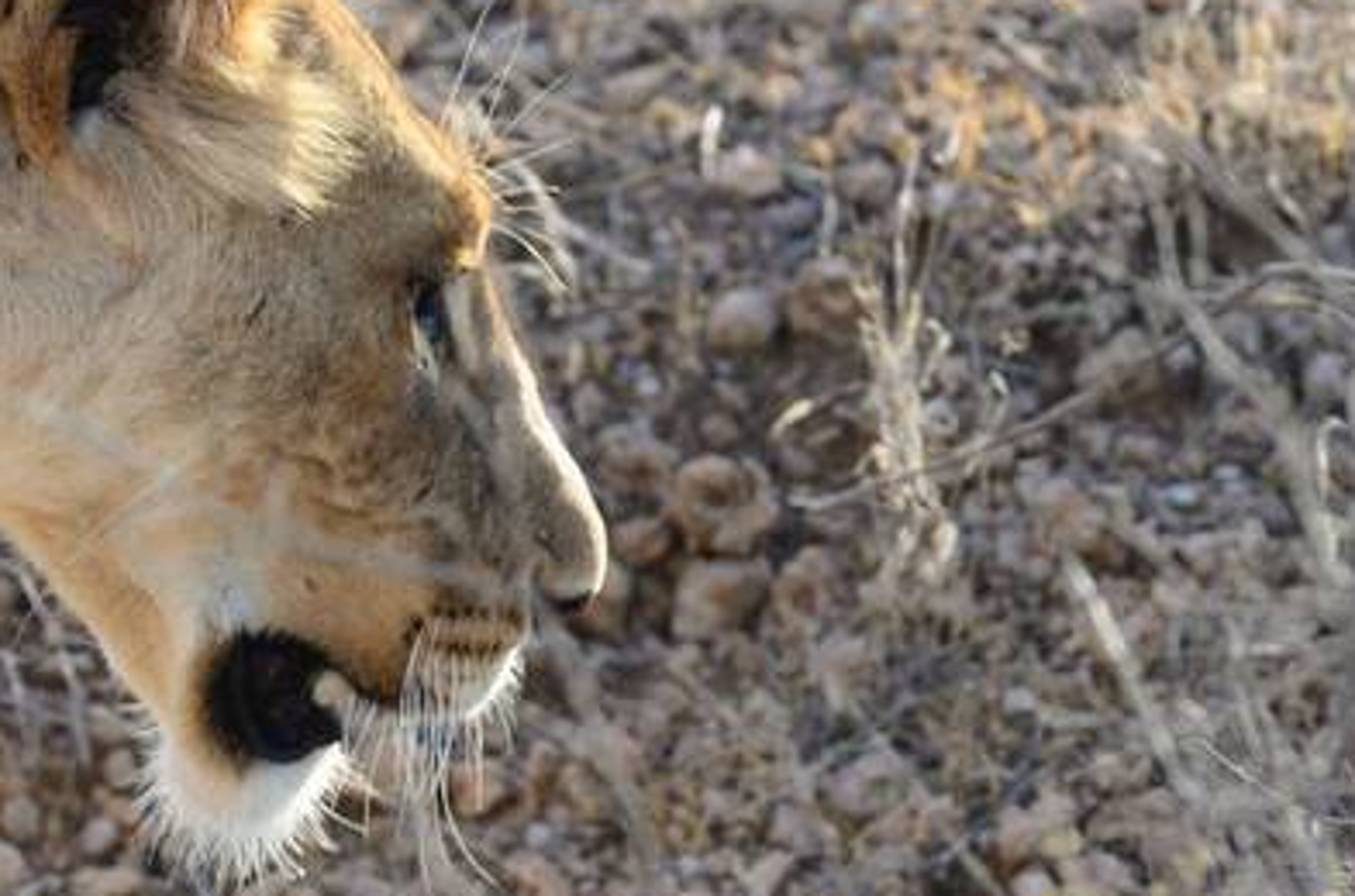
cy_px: 532
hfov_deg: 3.9
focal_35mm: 534
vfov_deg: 2.6
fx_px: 20051
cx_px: 372
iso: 400
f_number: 5.3
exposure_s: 1/500
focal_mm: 200
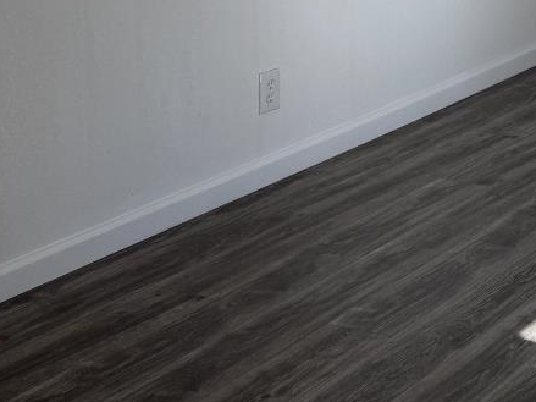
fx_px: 1269
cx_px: 824
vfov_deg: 16.1
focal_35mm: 82
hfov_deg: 20.2
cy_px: -241
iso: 80
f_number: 1.78
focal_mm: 6.76
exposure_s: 1/470
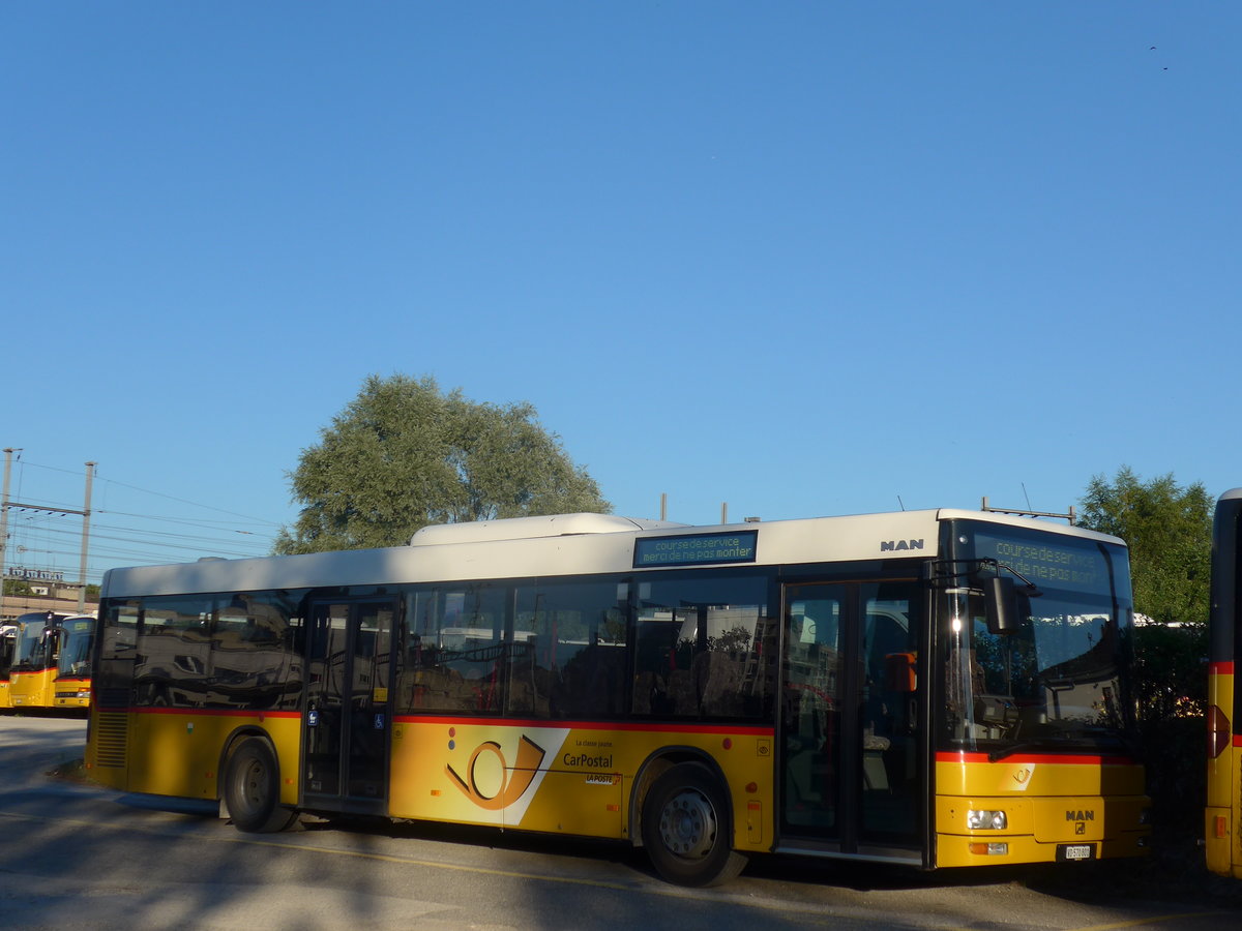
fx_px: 1866
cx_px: 621
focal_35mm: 52
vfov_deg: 28.0
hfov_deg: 36.8
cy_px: 466
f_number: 3.3
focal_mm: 10.7
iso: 80
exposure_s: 1/1000
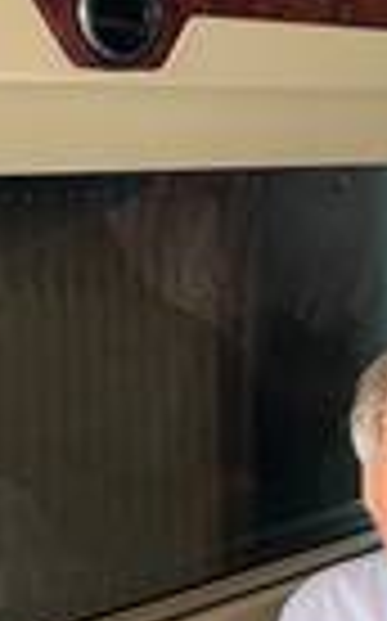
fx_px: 1623
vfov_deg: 21.7
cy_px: 338
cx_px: 860
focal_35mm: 96
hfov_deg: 11.7
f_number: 1.5
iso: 125
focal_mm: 5.7
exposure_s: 1/93
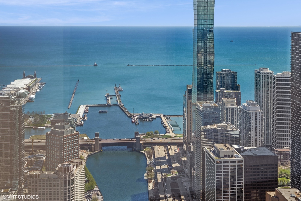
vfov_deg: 26.0
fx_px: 435
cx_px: 150
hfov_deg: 38.2
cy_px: 100
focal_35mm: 52
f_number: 9.5
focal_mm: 52
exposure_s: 1/180
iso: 200
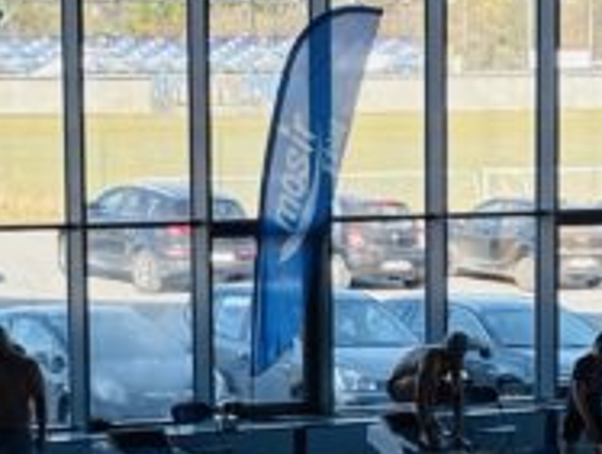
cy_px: 570
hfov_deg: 9.3
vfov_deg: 6.9
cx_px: 464
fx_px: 3711
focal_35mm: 213
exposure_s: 1/314
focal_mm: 5.96
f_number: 1.6
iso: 32
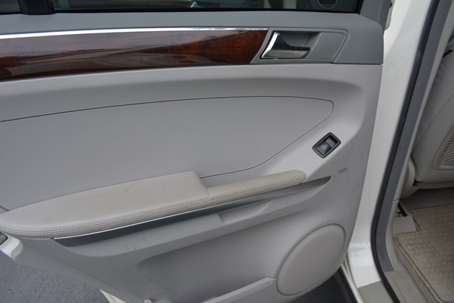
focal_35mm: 30
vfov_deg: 43.6
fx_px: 378
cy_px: 152
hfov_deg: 61.9
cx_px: 227
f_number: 7.1
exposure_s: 1/200
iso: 200
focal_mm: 20
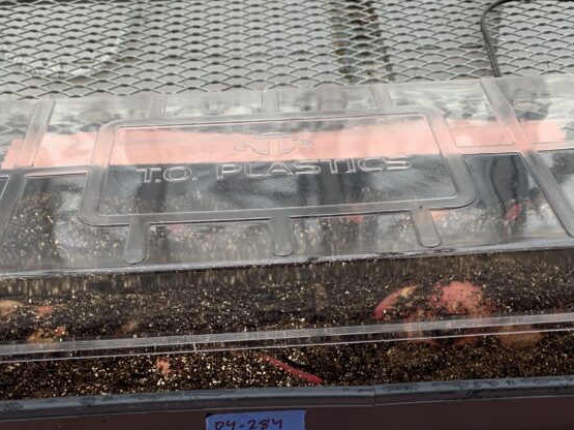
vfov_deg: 29.4
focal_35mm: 48
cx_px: 300
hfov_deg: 39.7
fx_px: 796
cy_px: 357
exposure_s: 1/121
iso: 80
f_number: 1.8
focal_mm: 4.25
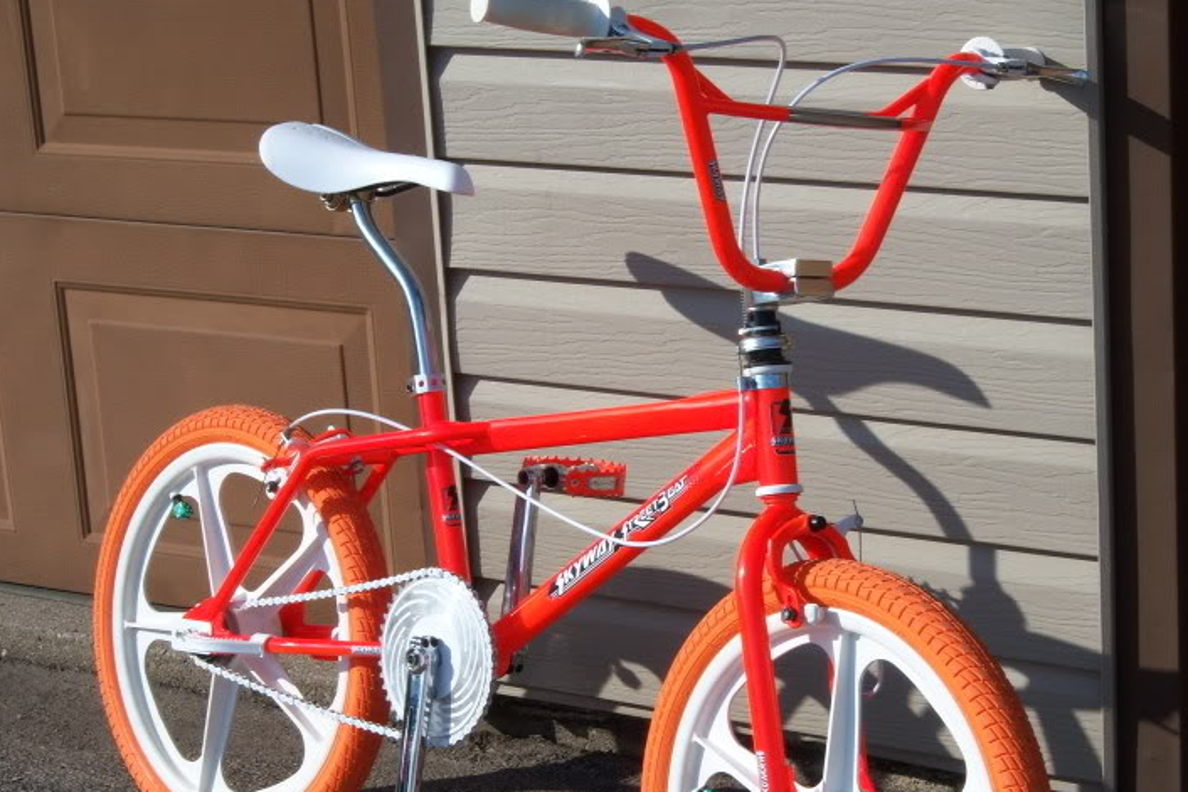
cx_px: 707
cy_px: 516
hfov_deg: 22.6
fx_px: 2970
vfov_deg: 15.2
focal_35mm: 90
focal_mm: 14.1
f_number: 6.7
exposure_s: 1/400
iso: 80
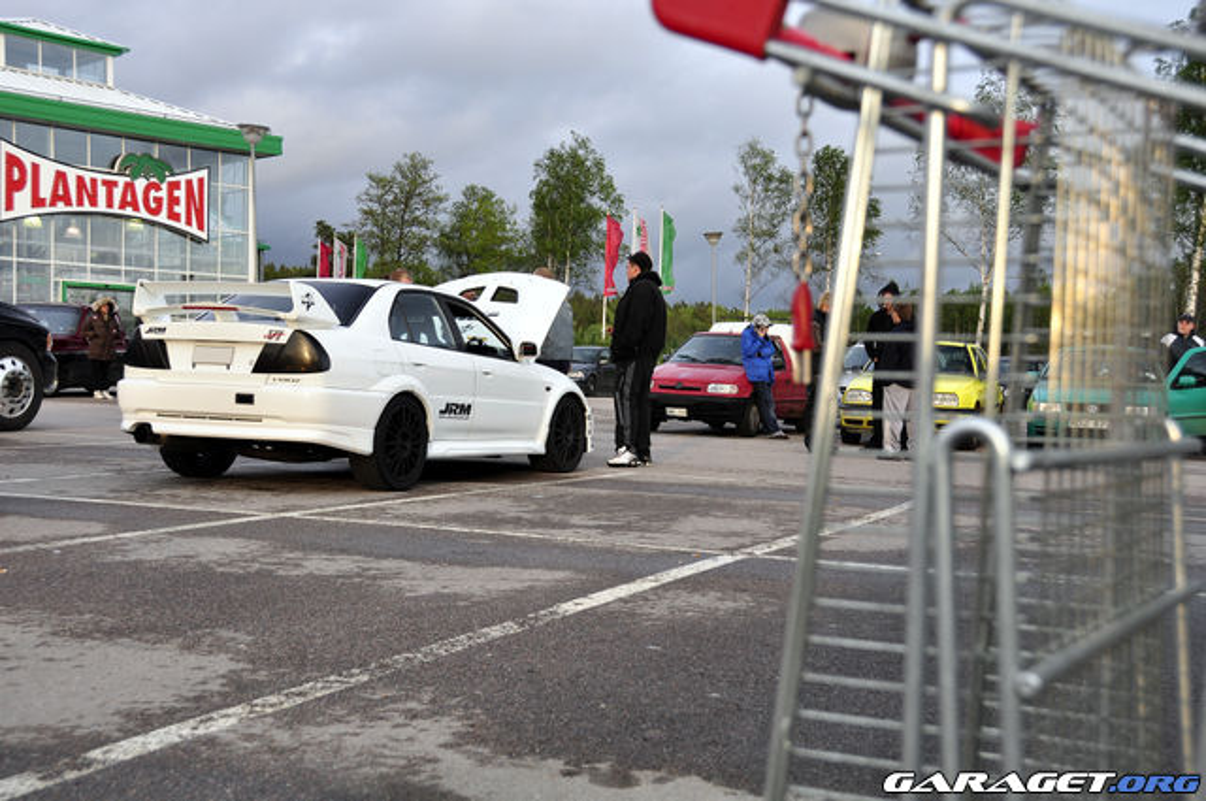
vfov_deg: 30.8
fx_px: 1455
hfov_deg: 45.0
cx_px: 603
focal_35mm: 44
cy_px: 400
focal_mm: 29
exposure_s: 1/60
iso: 200
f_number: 6.3
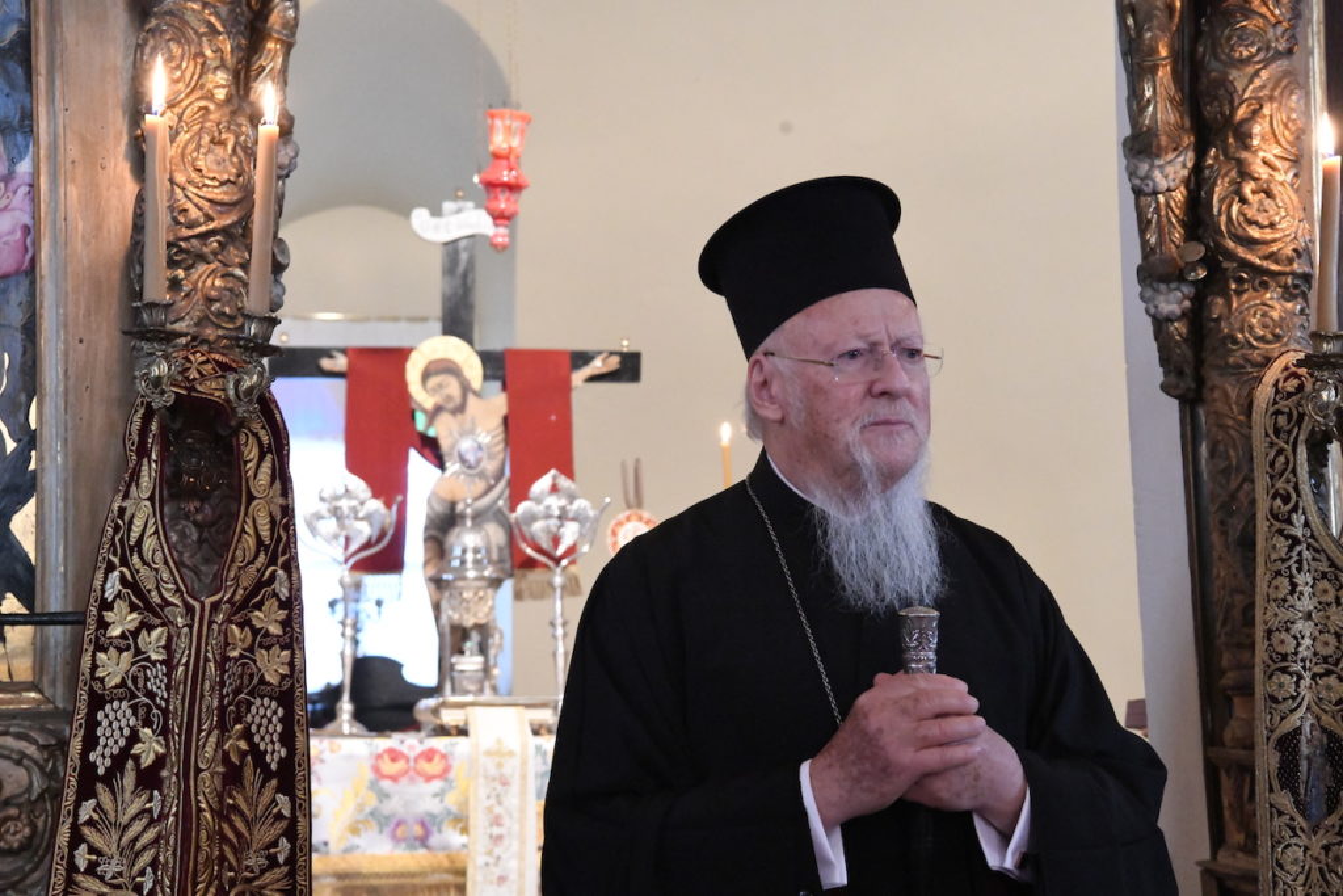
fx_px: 2164
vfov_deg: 23.4
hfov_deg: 34.5
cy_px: 448
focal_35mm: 58
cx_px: 672
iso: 18000
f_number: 8
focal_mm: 58
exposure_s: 1/60
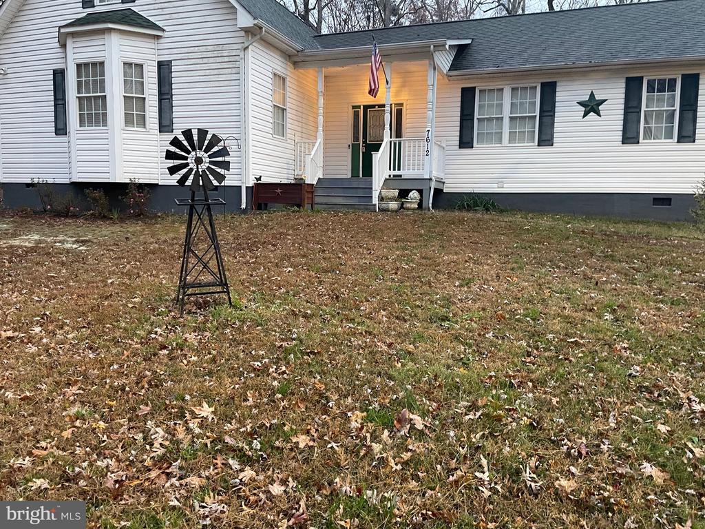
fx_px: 530
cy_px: 264
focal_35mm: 26
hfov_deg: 67.3
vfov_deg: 53.1
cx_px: 352
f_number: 1.6
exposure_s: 1/60
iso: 400
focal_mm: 4.2
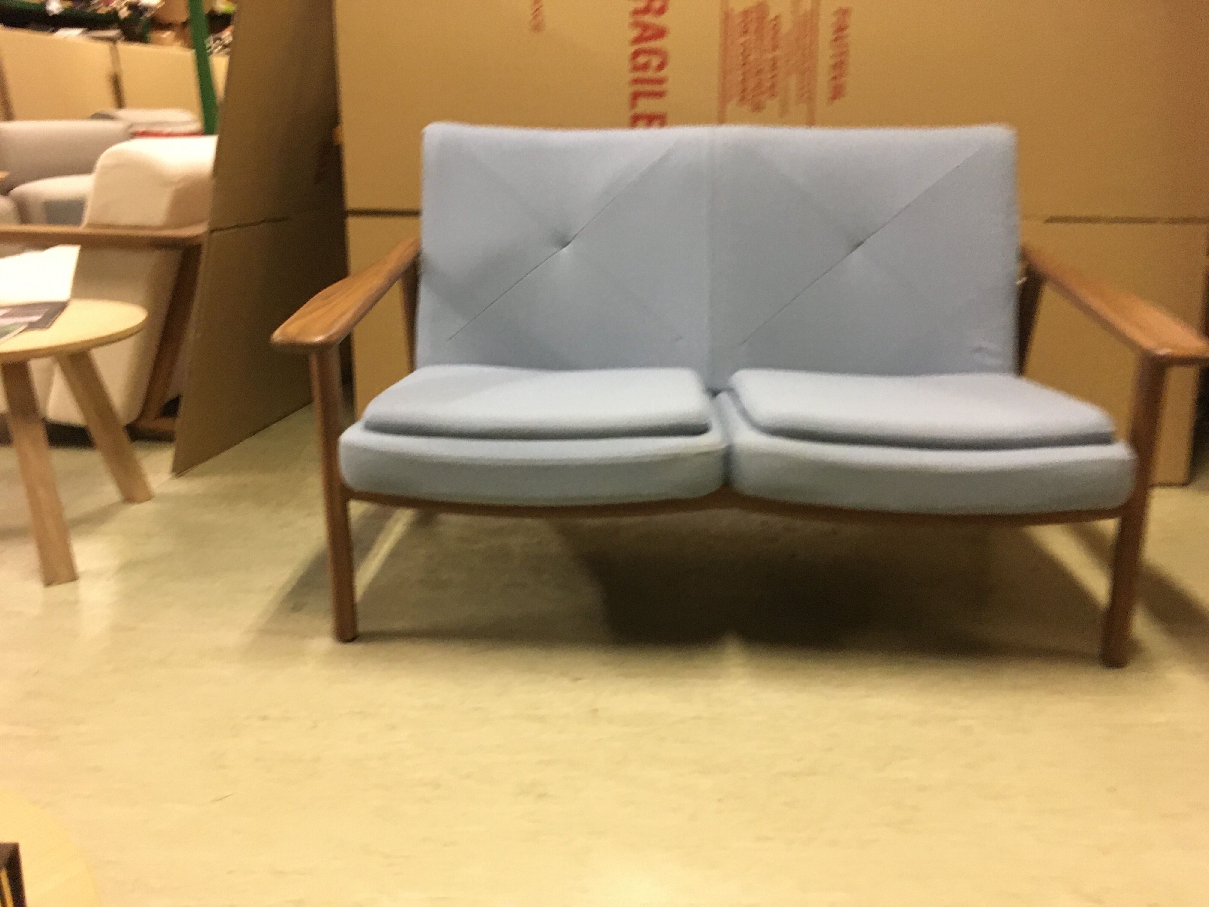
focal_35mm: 29
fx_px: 1013
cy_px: 454
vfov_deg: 48.2
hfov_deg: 61.7
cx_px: 604
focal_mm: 4.15
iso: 200
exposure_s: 1/25
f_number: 2.2
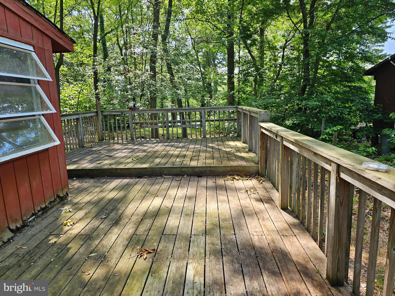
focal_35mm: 23
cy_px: 148
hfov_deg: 73.9
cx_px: 198
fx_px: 262
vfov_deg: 58.9
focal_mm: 6.3
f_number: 1.7
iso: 16
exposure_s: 1/120
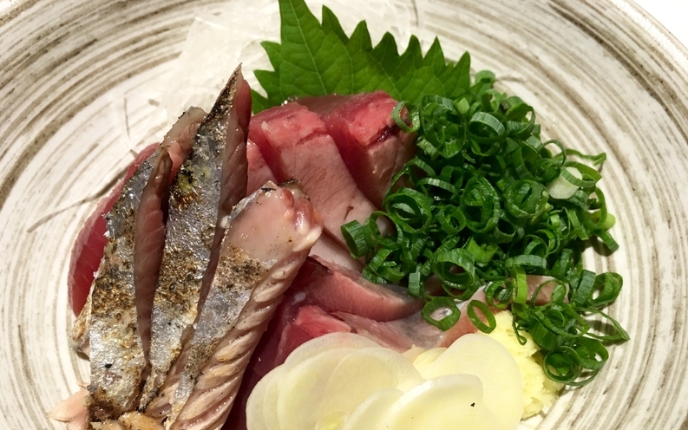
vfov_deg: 40.5
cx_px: 343
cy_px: 252
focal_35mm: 31
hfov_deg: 61.2
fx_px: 581
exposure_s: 1/30
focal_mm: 4.15
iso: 100
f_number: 2.2
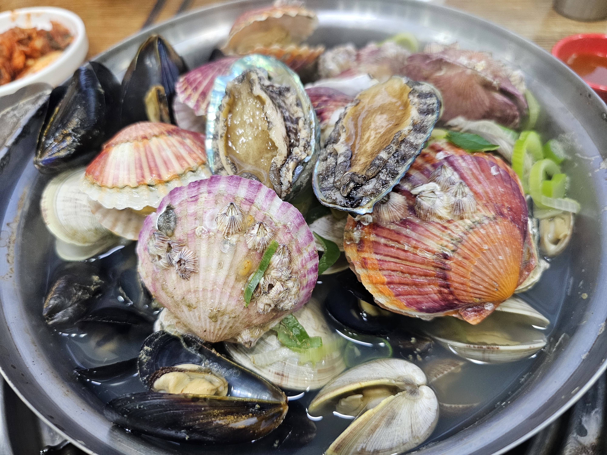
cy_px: 228
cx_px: 304
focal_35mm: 23
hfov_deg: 73.9
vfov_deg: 58.9
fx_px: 403
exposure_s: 1/120
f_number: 1.7
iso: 500
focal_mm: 6.3
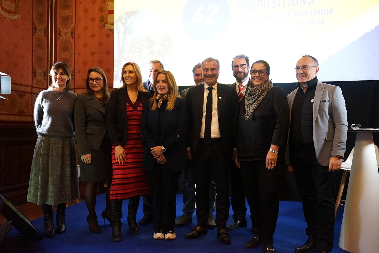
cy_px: 126
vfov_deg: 42.4
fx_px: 327
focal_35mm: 31
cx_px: 190
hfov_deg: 60.2
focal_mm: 31
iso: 12800
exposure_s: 1/160
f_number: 4
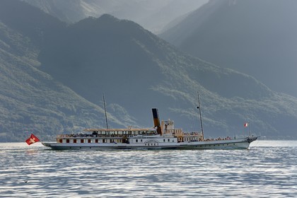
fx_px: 1650
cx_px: 148
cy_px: 99
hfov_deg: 10.3
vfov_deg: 6.9
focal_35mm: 200
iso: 200
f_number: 13
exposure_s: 1/320
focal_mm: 200
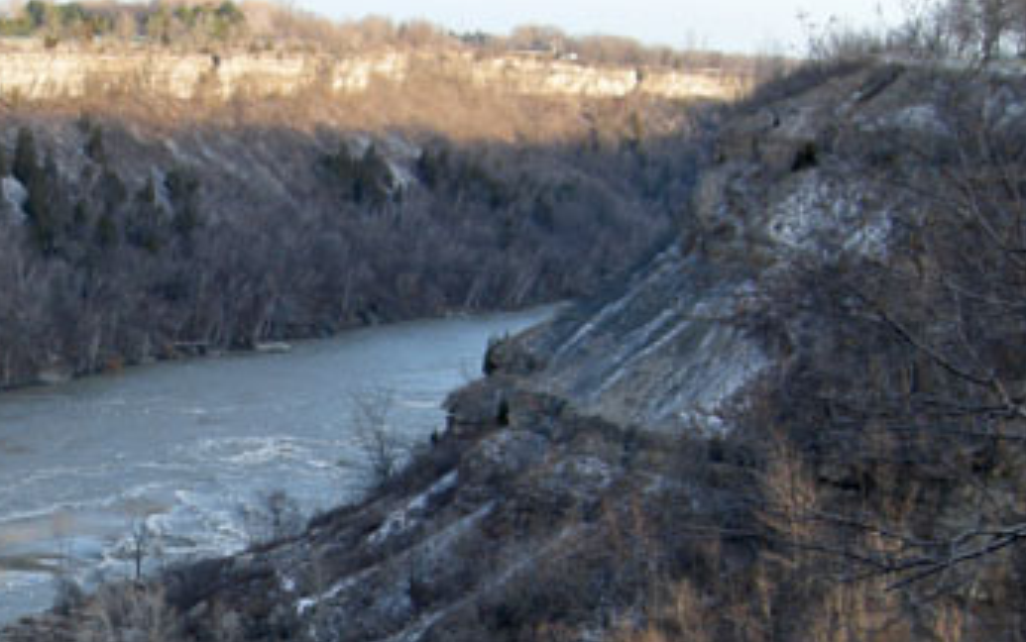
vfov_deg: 14.5
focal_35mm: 86
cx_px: -65
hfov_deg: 22.8
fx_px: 2406
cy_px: 856
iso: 64
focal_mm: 7.5
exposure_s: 1/87.3
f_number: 3.4
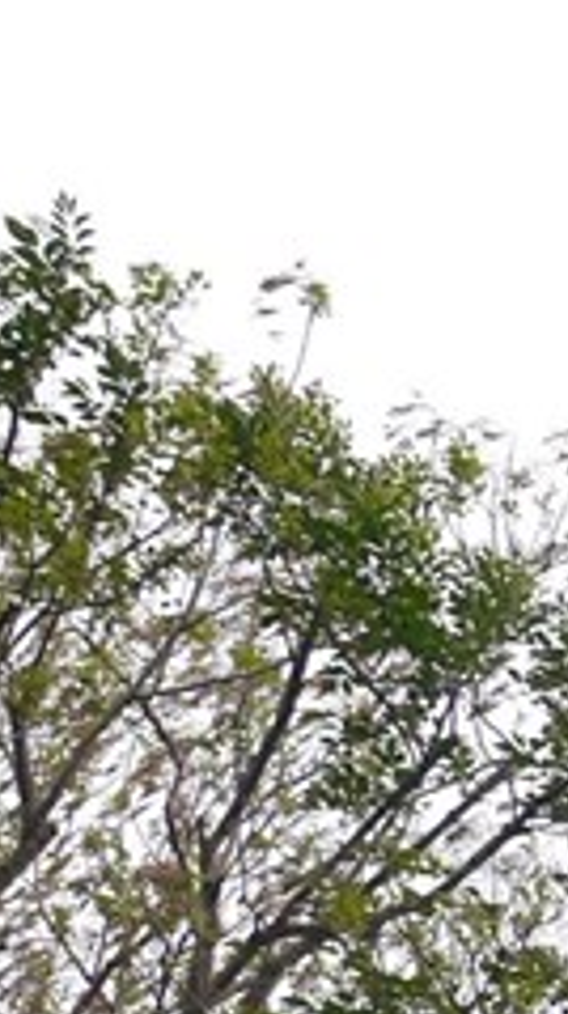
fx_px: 2818
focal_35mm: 105
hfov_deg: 9.1
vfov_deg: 18.9
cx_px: 1738
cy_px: 1319
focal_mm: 9
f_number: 4.5
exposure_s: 1/125
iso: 160
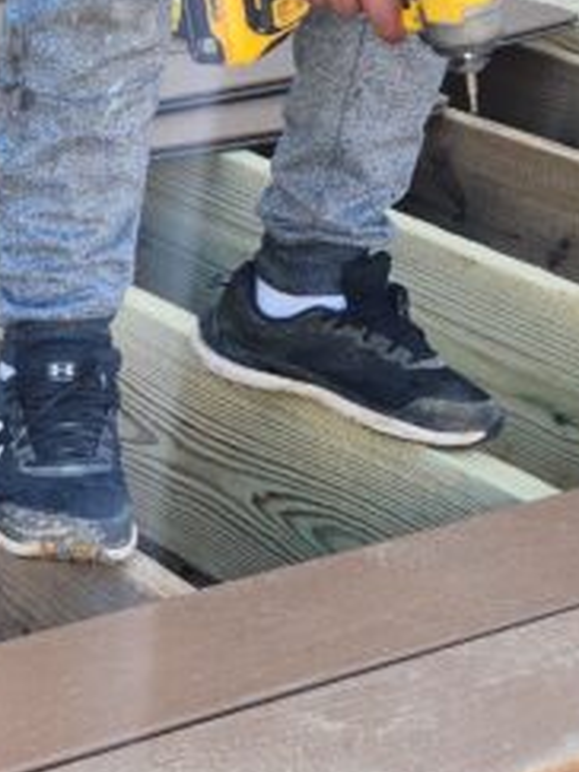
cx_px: -401
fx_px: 2165
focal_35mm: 97
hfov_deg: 13.9
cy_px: 543
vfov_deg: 20.1
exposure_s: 1/120
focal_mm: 6.4
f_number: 1.8
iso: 16
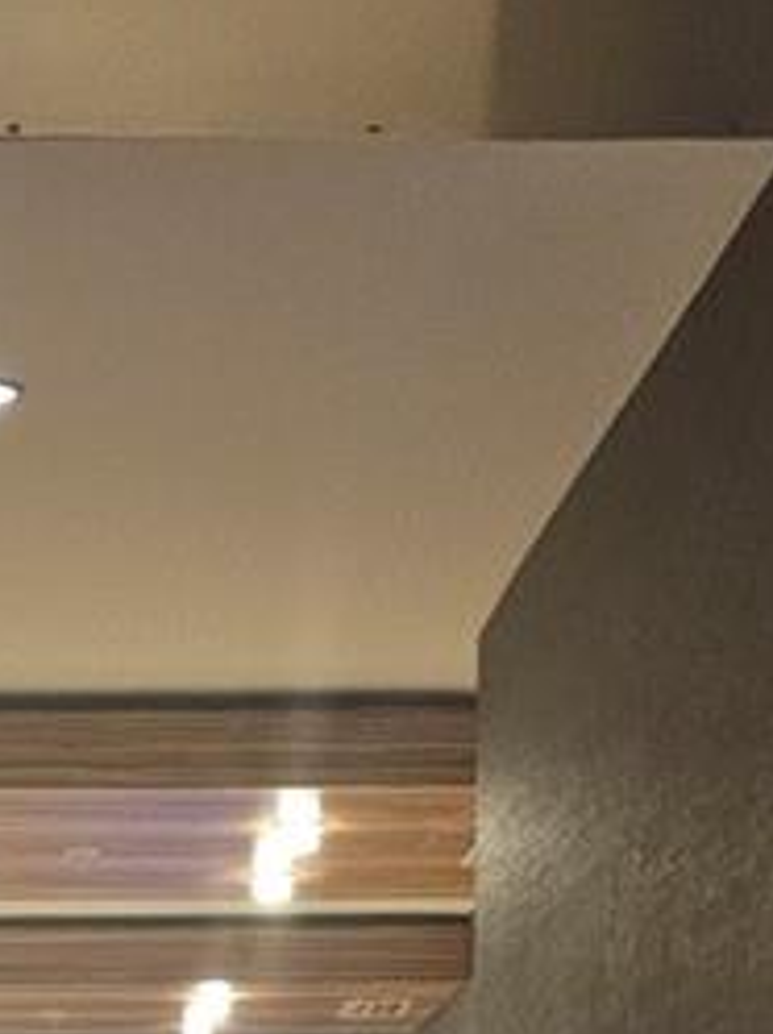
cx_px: -33
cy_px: 1740
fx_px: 3313
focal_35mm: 111
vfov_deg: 15.7
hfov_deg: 13.1
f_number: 1.7
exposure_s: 1/40
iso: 640
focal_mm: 6.3
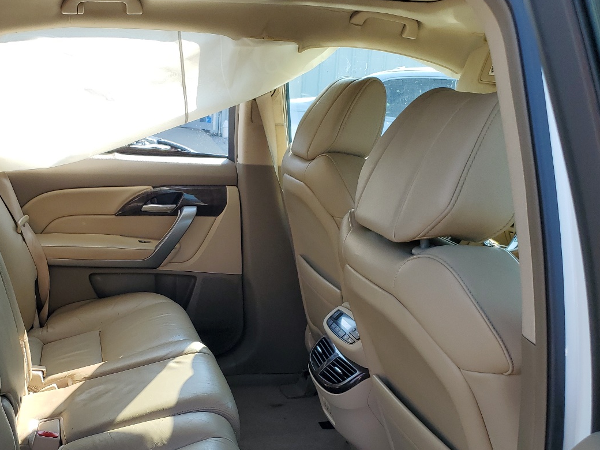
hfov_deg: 45.6
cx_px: 172
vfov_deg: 35.7
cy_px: 285
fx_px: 693
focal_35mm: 40
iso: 50
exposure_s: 1/625
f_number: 1.5
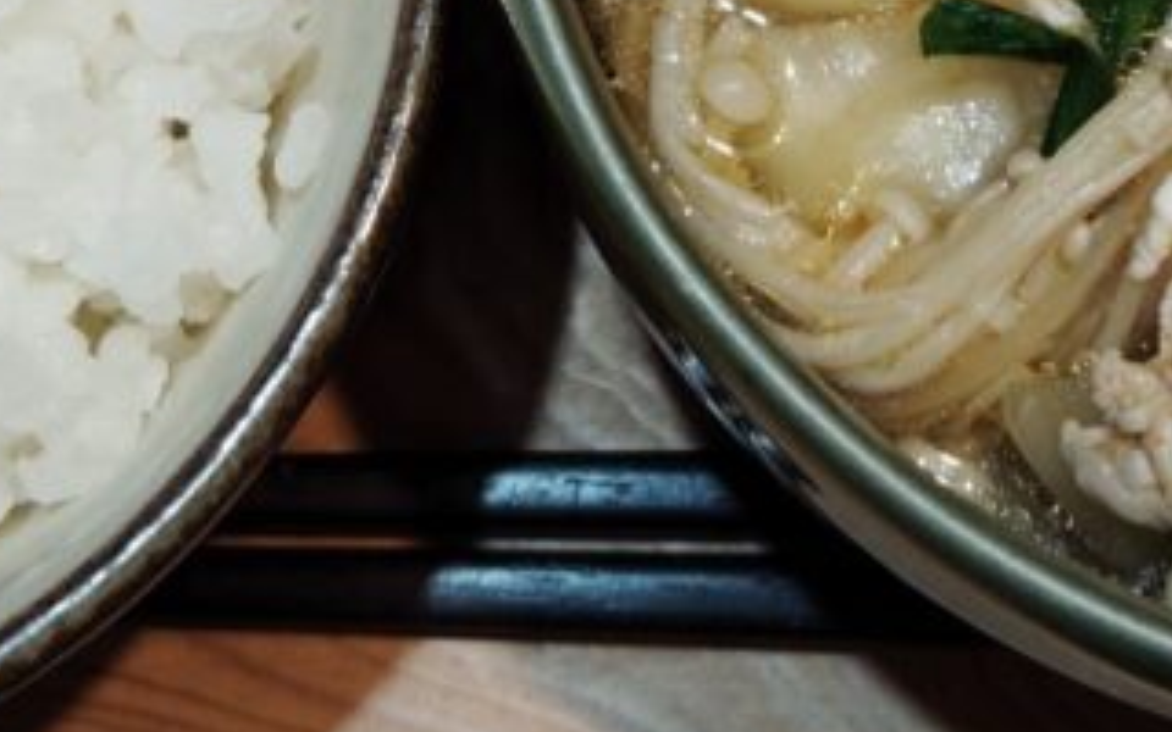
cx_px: 648
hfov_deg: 21.9
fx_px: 3034
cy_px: -452
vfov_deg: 12.9
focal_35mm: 95
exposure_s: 1/50
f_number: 1.8
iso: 669
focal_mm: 4.22
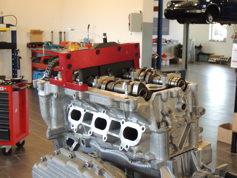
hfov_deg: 34.9
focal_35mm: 55
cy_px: 89
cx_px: 118
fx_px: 377
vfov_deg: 26.6
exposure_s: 1/50
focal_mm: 9.8
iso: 400
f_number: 3.7
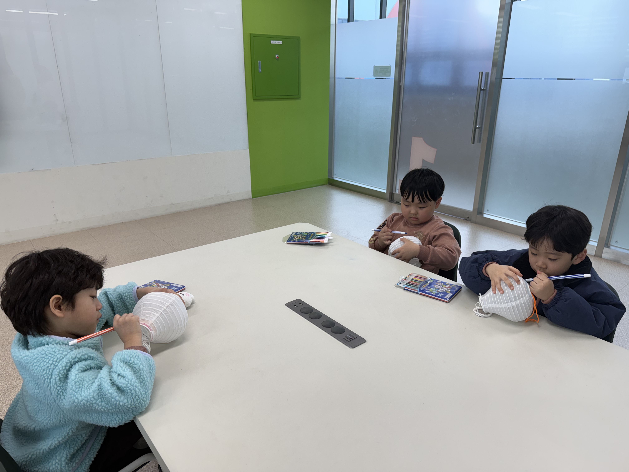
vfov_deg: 56.8
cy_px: 236
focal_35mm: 24
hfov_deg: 71.6
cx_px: 314
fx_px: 436
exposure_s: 1/129
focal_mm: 6.76
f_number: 1.78
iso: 50
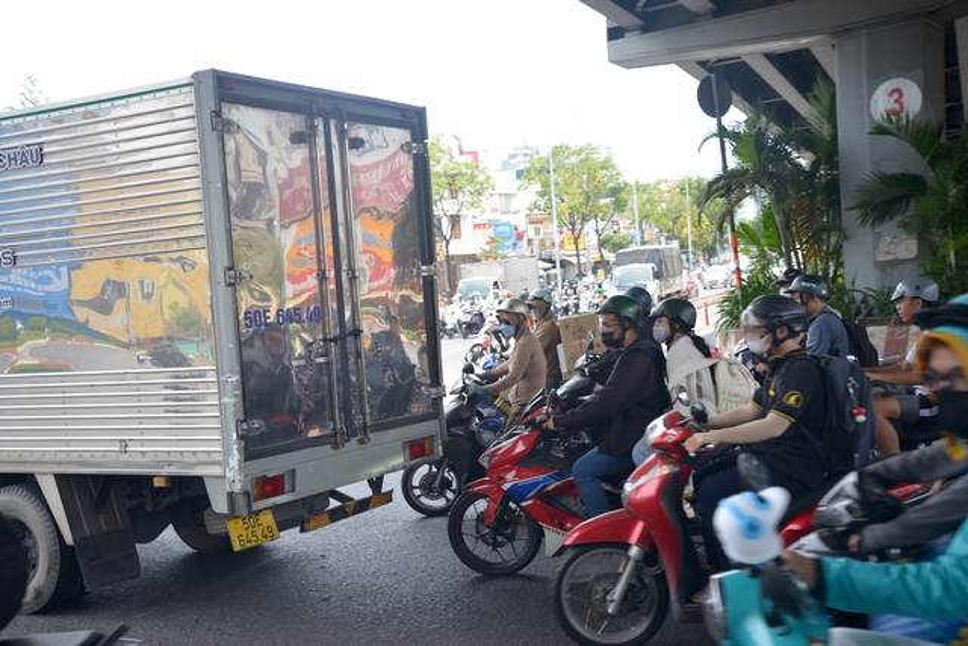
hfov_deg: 43.6
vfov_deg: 29.9
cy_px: 323
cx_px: 484
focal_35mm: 45
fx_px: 1210
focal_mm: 45
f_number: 4.2
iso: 100
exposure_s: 1/160
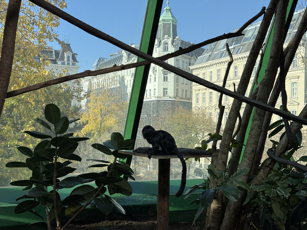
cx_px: 154
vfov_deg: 30.3
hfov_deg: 39.7
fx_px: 426
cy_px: 115
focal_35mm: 48
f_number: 1.78
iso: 64
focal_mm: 6.76
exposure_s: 1/1543
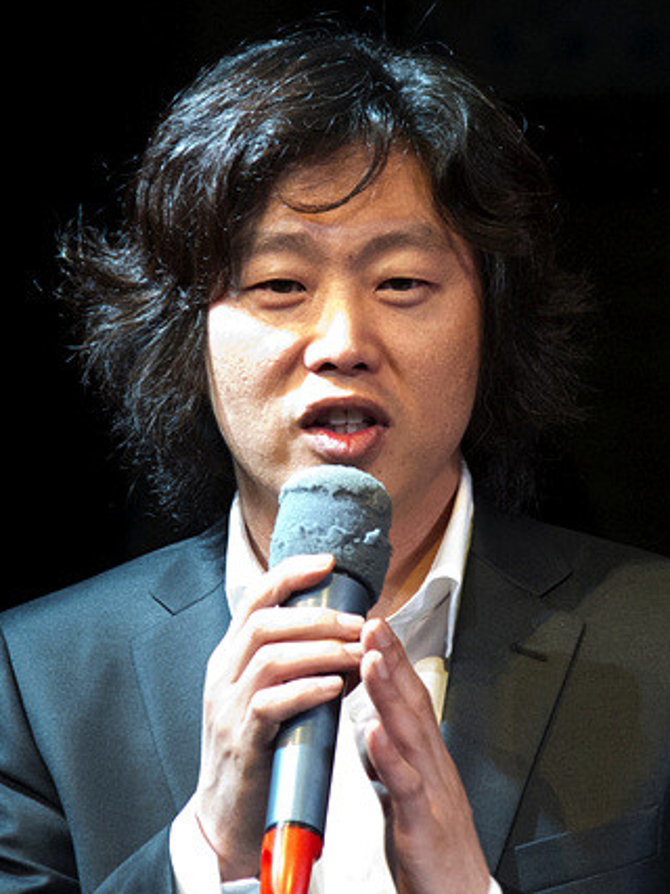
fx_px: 3770
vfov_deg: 13.5
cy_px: 518
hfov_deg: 10.2
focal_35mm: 146
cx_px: 335
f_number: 4
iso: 6400
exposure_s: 1/125
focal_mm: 120
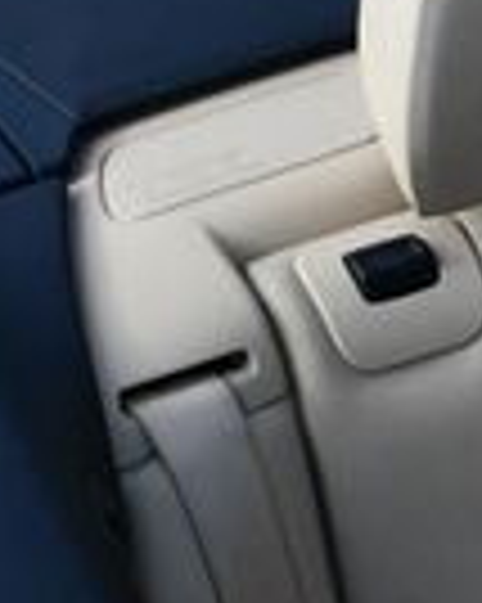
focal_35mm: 162
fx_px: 2892
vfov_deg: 11.9
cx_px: 1113
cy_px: 392
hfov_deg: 8.7
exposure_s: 1/250
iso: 180
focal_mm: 18
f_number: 8
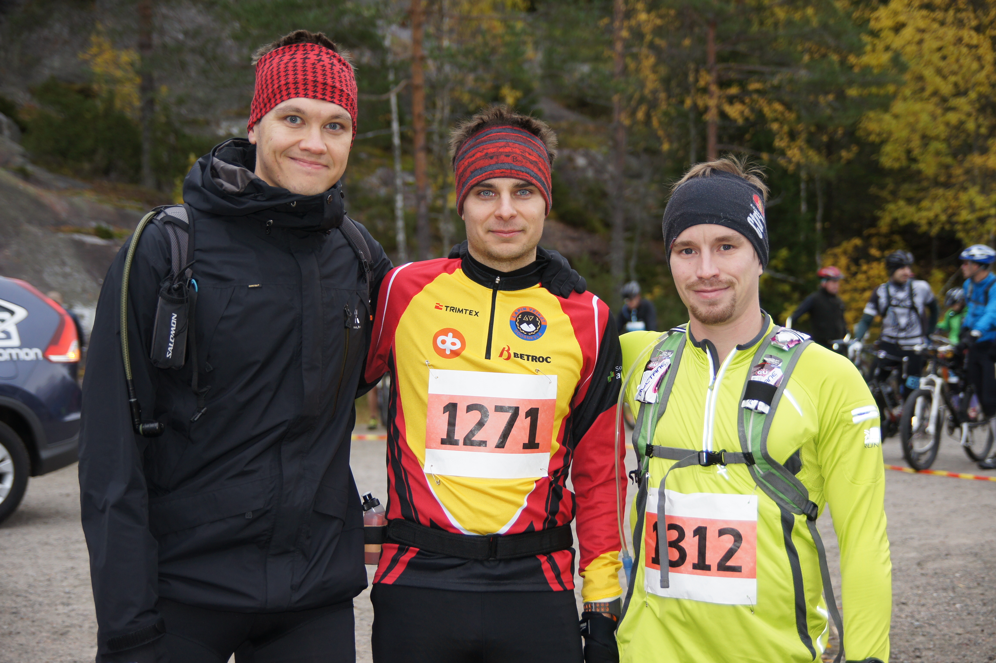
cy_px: 332
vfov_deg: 25.7
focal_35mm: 52
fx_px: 1452
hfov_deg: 37.9
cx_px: 498
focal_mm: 35
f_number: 2.8
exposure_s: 1/160
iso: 125
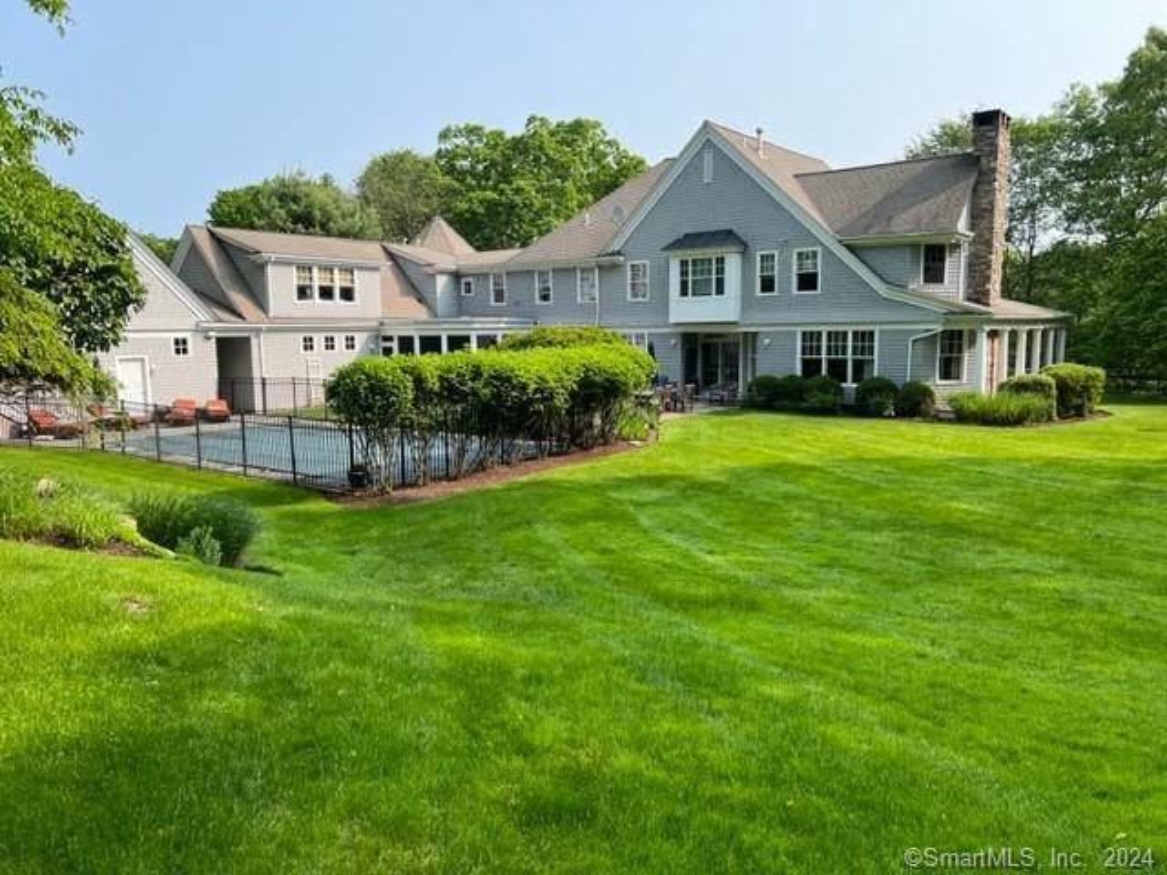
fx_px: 877
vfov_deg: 53.1
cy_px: 438
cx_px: 584
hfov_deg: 67.3
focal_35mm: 26
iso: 50
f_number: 1.5
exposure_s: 1/1412
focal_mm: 5.7
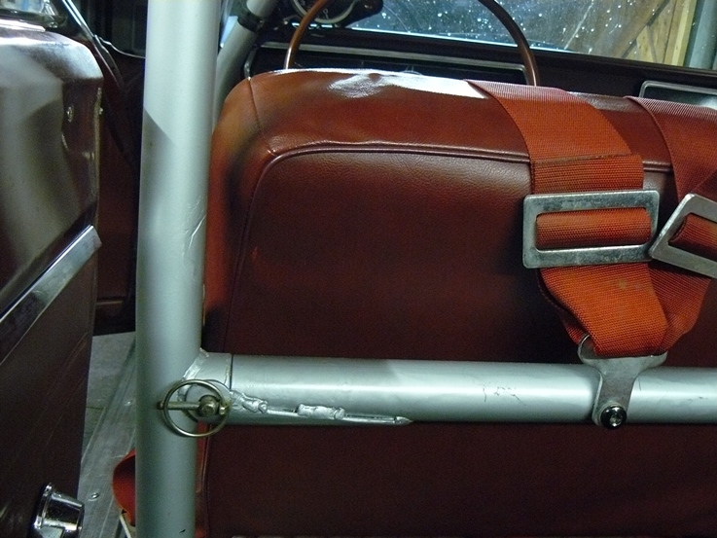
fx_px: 746
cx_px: 358
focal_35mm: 36
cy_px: 269
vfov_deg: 39.7
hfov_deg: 51.3
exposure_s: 1/8
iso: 400
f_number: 2.8
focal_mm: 6
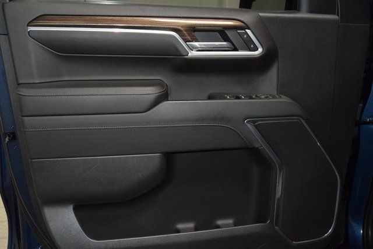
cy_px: 124
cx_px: 186
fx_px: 373
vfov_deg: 36.9
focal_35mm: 36
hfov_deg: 53.1
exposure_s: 1/125
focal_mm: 24
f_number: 3.8
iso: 2000
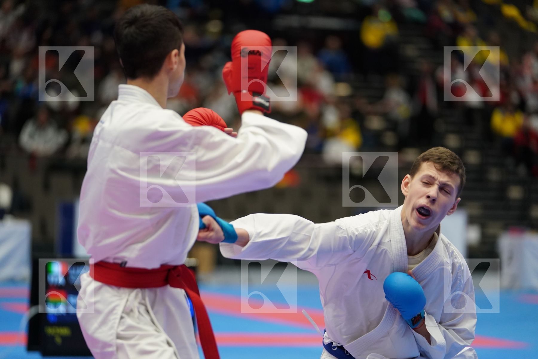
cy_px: 180
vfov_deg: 10.0
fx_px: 2047
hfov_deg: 15.0
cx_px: 269
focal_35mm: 137
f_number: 2.8
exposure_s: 1/1000
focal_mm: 137
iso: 2500
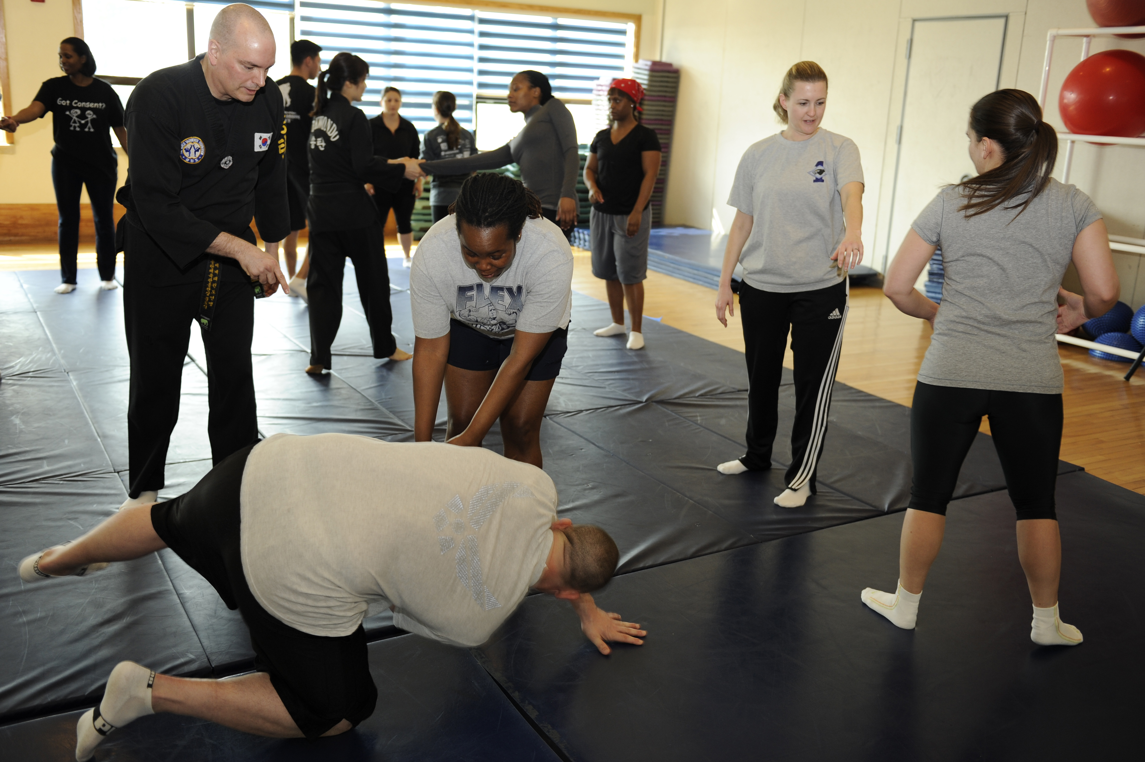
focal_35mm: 32
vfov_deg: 41.1
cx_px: 572
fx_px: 1017
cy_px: 381
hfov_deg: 58.7
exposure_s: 1/125
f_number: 2.8
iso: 500
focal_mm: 32
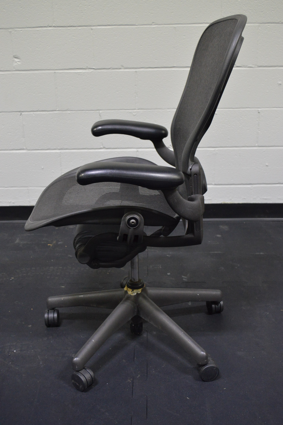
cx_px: 142
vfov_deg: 45.0
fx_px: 514
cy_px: 212
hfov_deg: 30.8
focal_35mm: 44
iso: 1600
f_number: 5.6
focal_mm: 29
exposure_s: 1/80
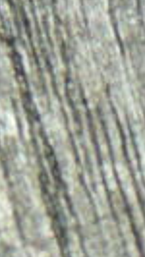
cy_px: 344
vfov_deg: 7.2
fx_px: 2019
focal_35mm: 296
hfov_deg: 3.7
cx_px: 760
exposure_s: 1/640
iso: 100
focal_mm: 4.9
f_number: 3.4
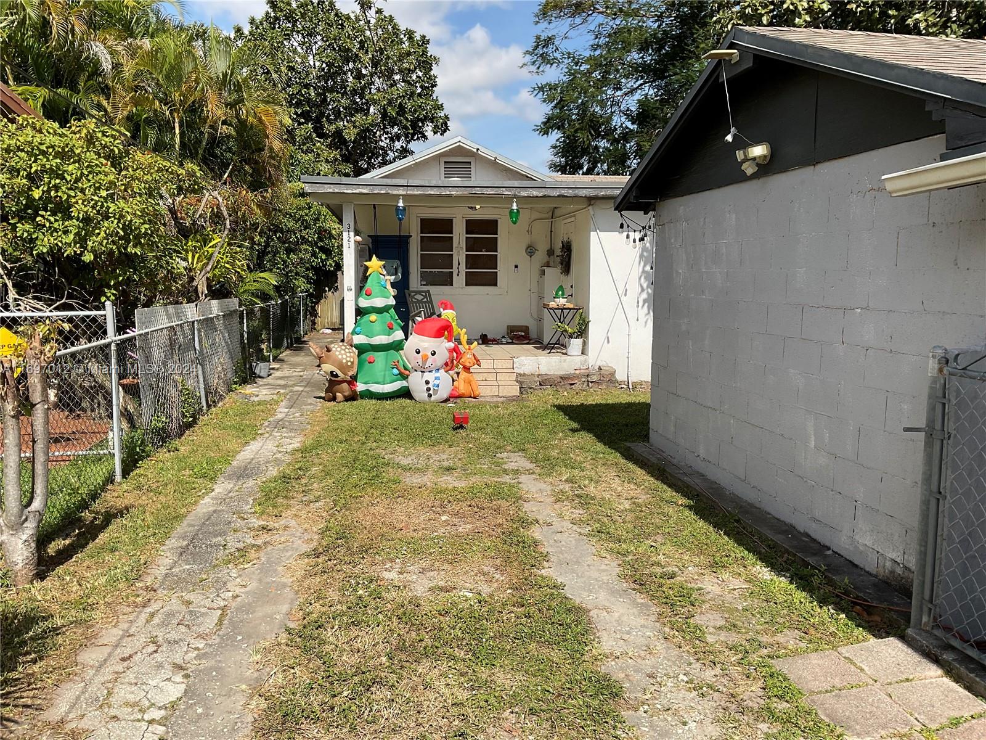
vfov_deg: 48.2
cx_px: 493
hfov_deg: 61.7
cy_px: 370
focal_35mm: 29
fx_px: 826
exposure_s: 1/1984
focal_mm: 3
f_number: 1.8
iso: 16
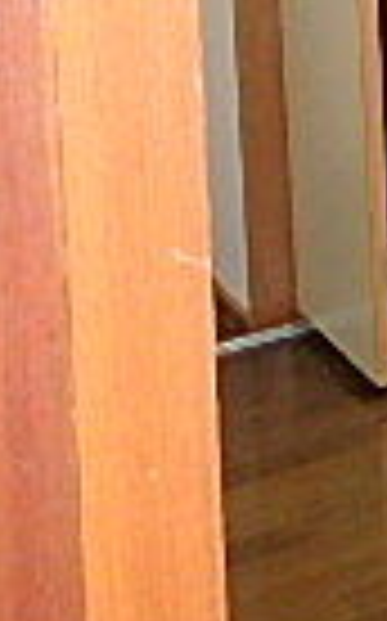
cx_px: 1359
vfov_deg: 18.4
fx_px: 1742
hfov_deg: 8.8
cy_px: -256
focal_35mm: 103
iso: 400
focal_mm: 3.7
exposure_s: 1/30
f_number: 3.5
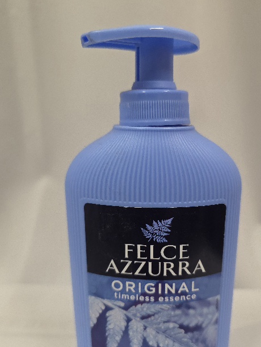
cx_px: 152
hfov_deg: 46.6
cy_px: 204
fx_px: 301
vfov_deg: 59.6
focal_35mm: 30
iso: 400
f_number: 1.7
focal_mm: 6.3
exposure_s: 1/101
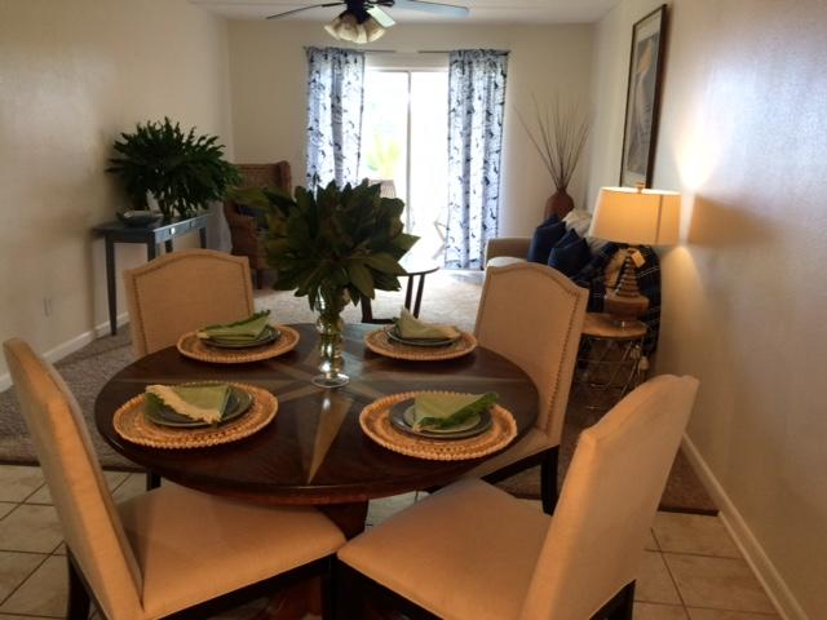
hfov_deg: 61.7
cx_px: 414
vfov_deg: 48.2
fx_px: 693
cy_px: 310
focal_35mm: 29
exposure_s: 1/30
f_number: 2.2
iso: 80
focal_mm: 4.15
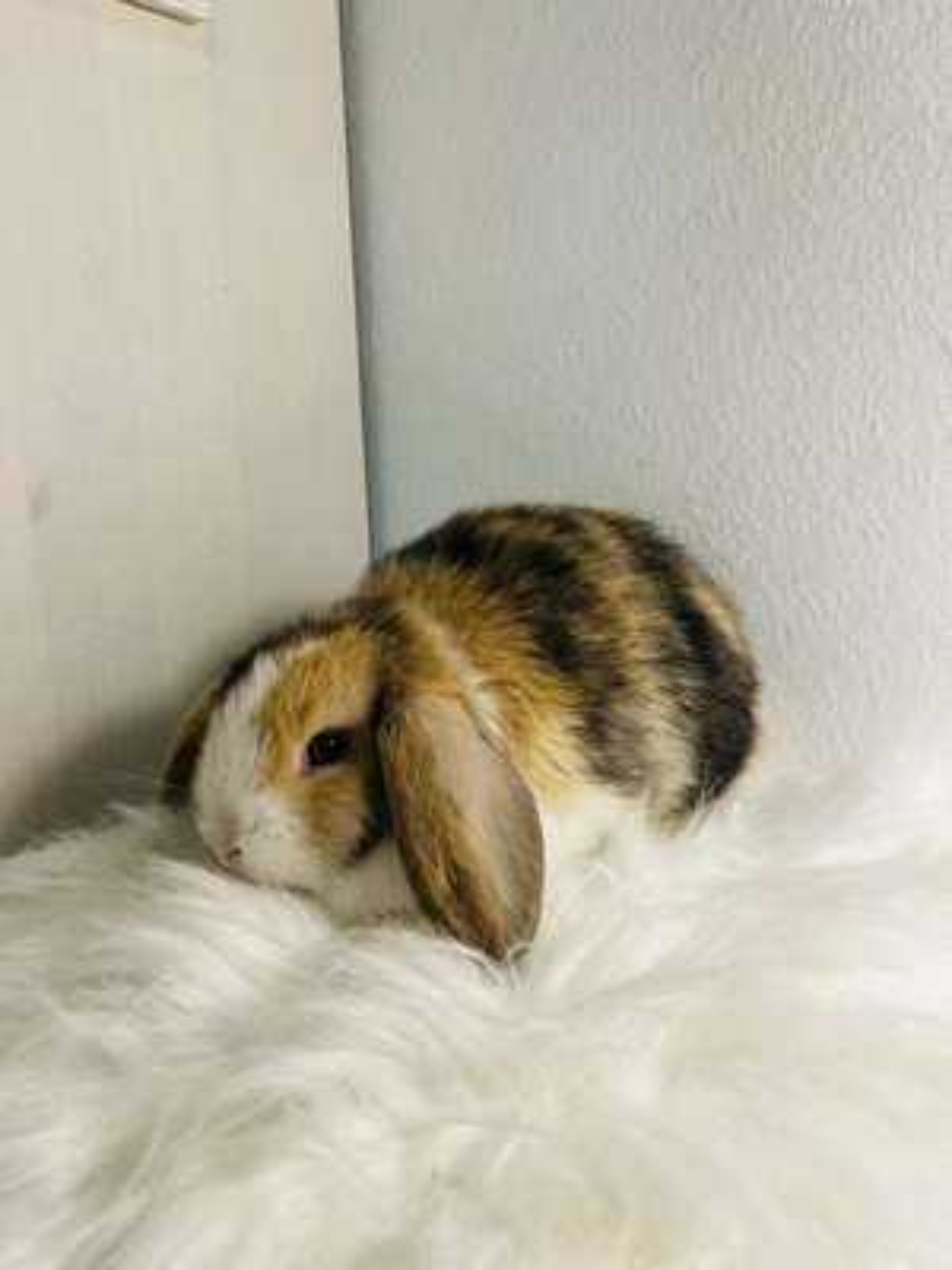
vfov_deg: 67.3
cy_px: 635
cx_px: 476
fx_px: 953
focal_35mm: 26
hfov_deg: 53.1
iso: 80
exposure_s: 1/100
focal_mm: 5.1
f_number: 1.6
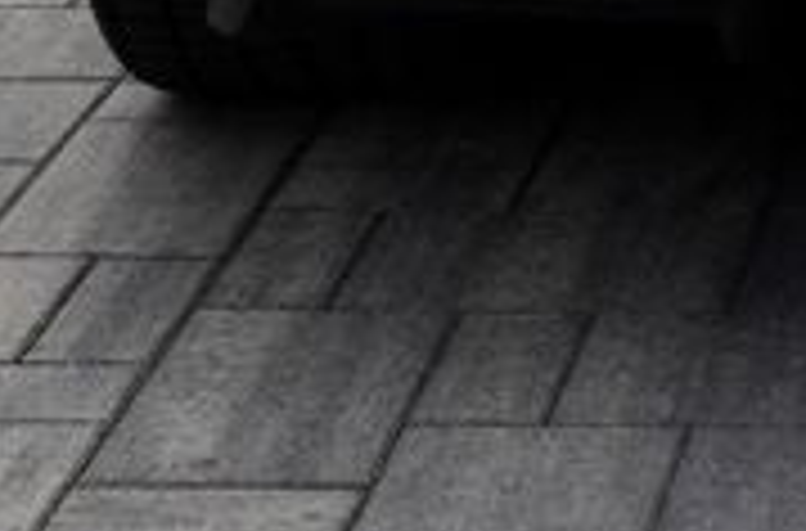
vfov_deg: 6.8
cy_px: -970
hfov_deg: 10.7
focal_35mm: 183
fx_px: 4083
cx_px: 1324
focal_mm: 32
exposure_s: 1/160
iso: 100
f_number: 10
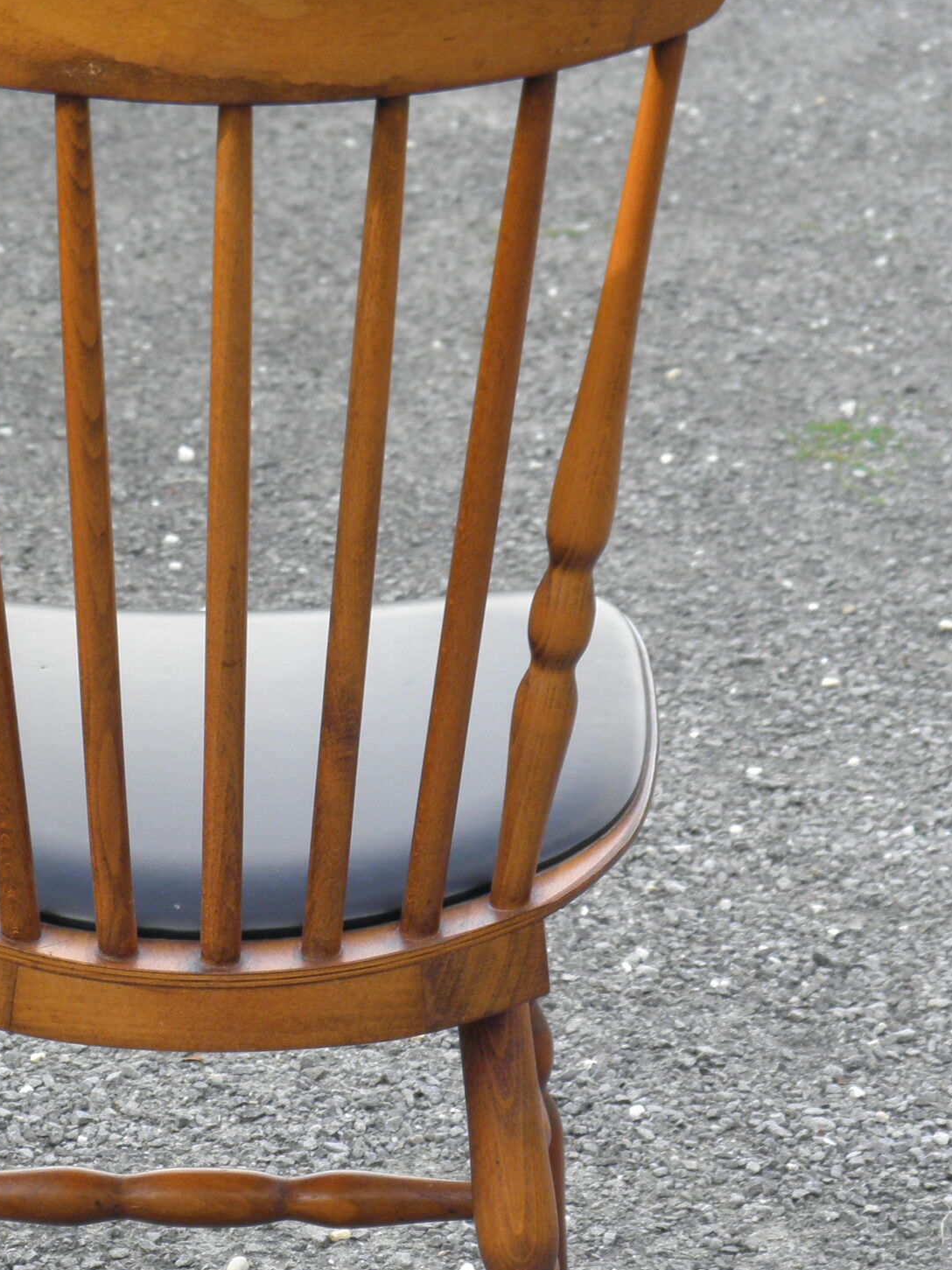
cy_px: 863
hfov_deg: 12.3
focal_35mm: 120
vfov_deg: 16.4
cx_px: 255
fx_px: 4401
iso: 100
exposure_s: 1/60
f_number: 4.3
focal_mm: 12.2
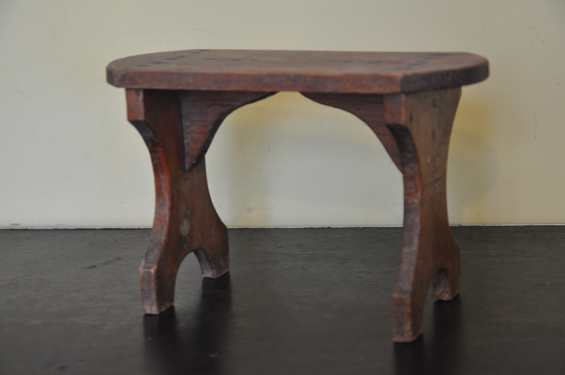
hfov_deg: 26.0
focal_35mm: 78
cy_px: 188
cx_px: 282
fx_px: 1223
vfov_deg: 17.4
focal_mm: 52
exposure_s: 1/30
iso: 1400
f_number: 5
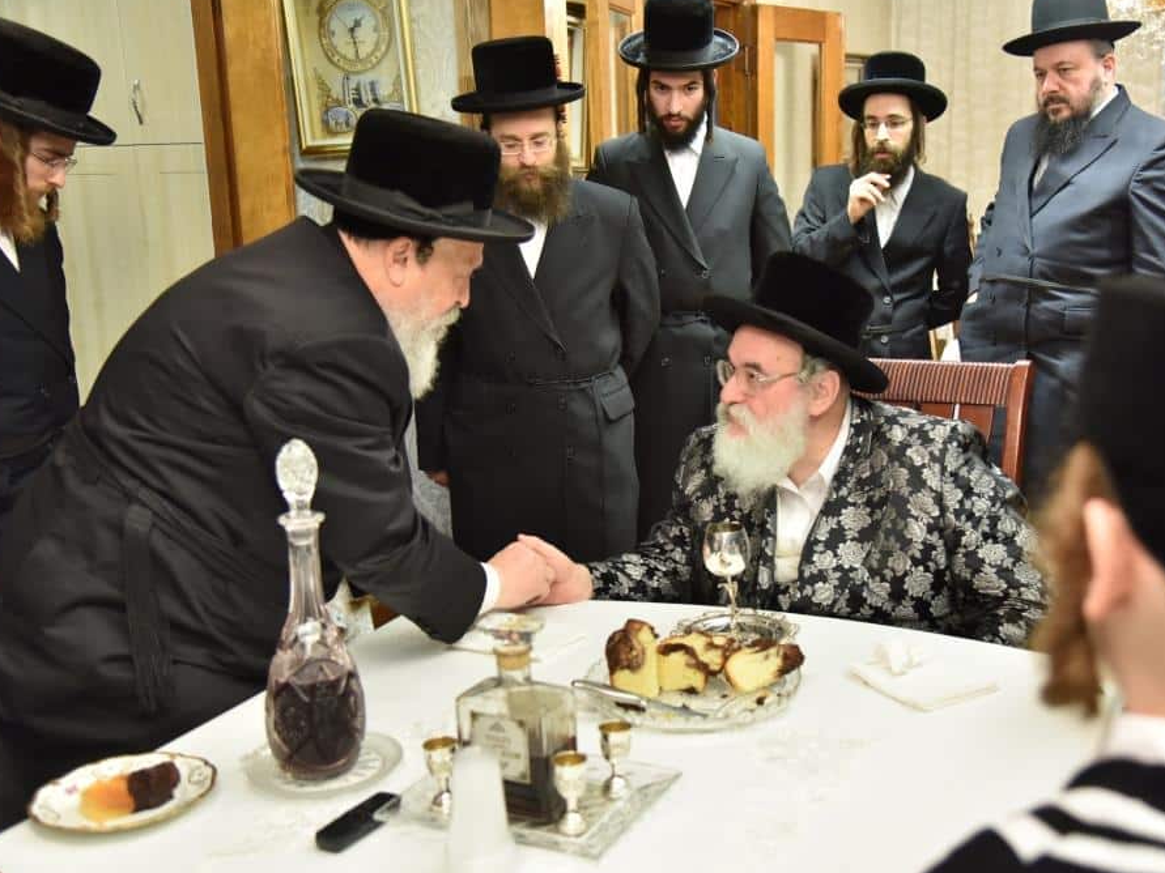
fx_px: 1413
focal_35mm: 42
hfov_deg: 44.8
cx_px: 630
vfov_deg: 34.3
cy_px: 432
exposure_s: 1/100
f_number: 4
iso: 1600
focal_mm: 38
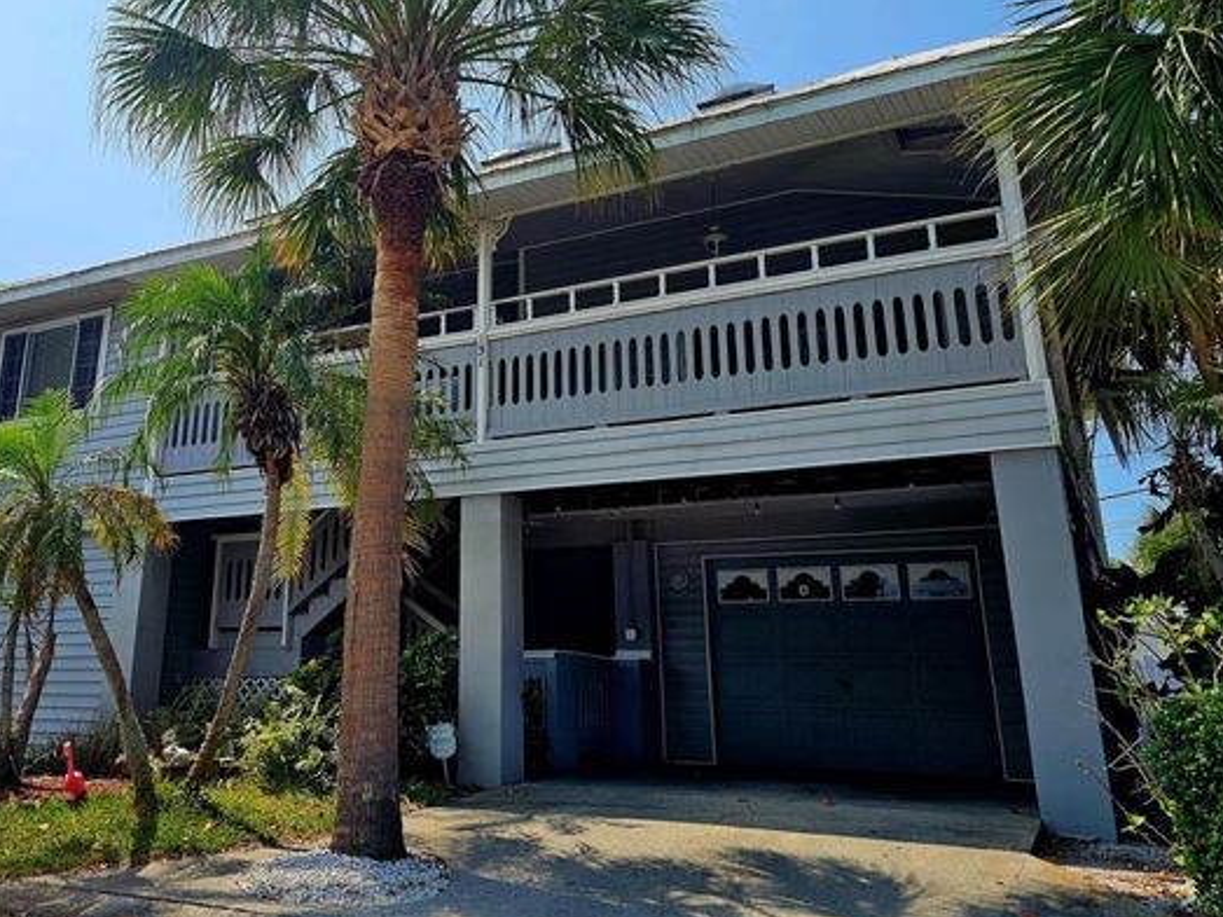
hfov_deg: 57.8
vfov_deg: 45.1
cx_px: 481
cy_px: 353
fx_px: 1095
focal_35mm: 31
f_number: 1.7
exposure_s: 1/1111
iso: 10
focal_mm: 6.3
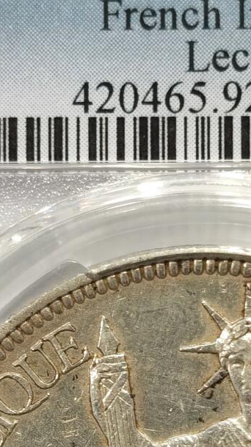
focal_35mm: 174
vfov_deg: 12.3
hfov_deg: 7.0
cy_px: 377
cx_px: 200
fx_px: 2061
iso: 125
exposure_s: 1/100
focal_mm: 5.56
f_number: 16
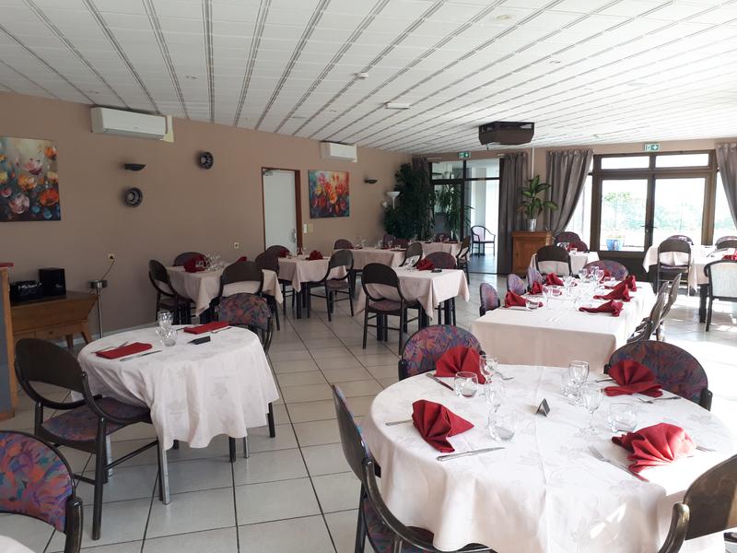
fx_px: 575
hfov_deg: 65.3
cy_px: 276
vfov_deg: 51.4
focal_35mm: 27
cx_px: 368
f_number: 1.9
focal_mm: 3.6
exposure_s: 1/100
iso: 50
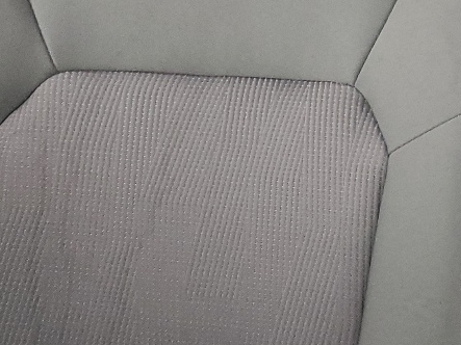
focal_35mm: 94
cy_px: 29
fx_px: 1252
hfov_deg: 17.4
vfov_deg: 15.5
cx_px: 805
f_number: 1.5
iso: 145
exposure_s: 1/60.2
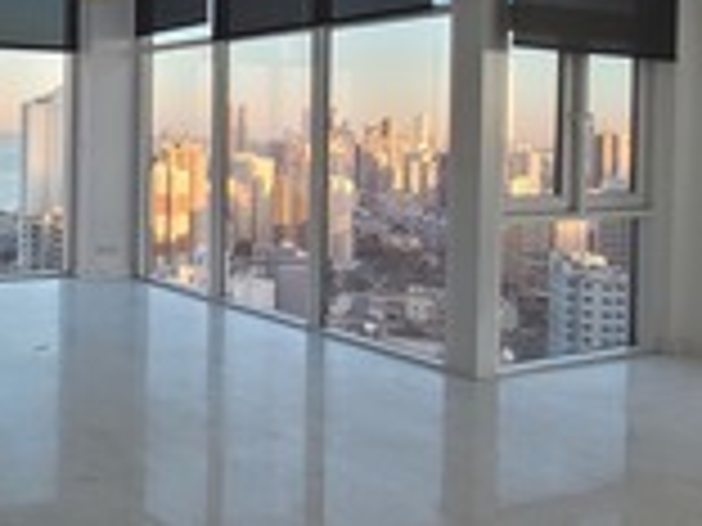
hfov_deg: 40.2
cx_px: -61
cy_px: 128
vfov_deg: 36.8
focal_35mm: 38
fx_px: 771
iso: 80
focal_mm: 1.74
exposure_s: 1/100
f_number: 2.2
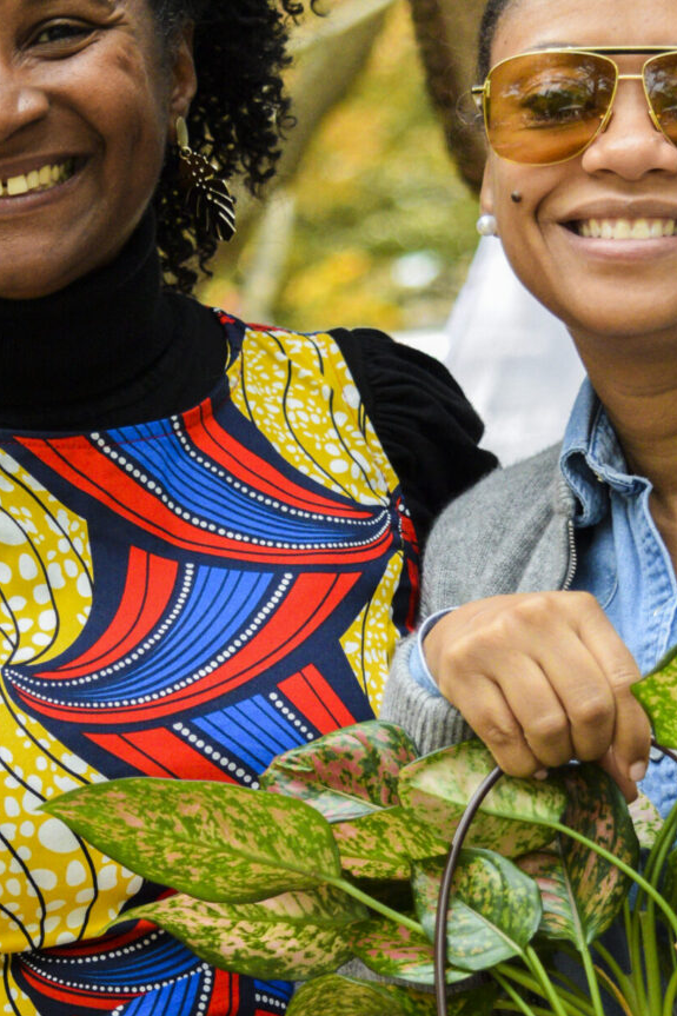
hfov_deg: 7.1
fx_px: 5474
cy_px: 551
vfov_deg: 10.6
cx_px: 352
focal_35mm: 194
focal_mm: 62
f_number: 4.5
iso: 1600
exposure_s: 1/1600
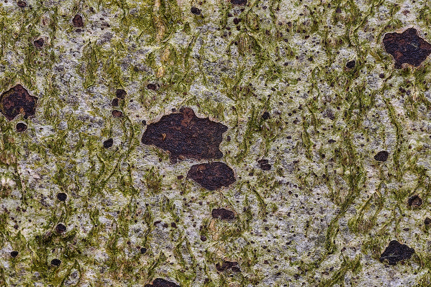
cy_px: 144
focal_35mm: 225
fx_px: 2694
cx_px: 216
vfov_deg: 6.1
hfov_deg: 9.1
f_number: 57
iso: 640
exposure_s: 1/200
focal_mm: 147
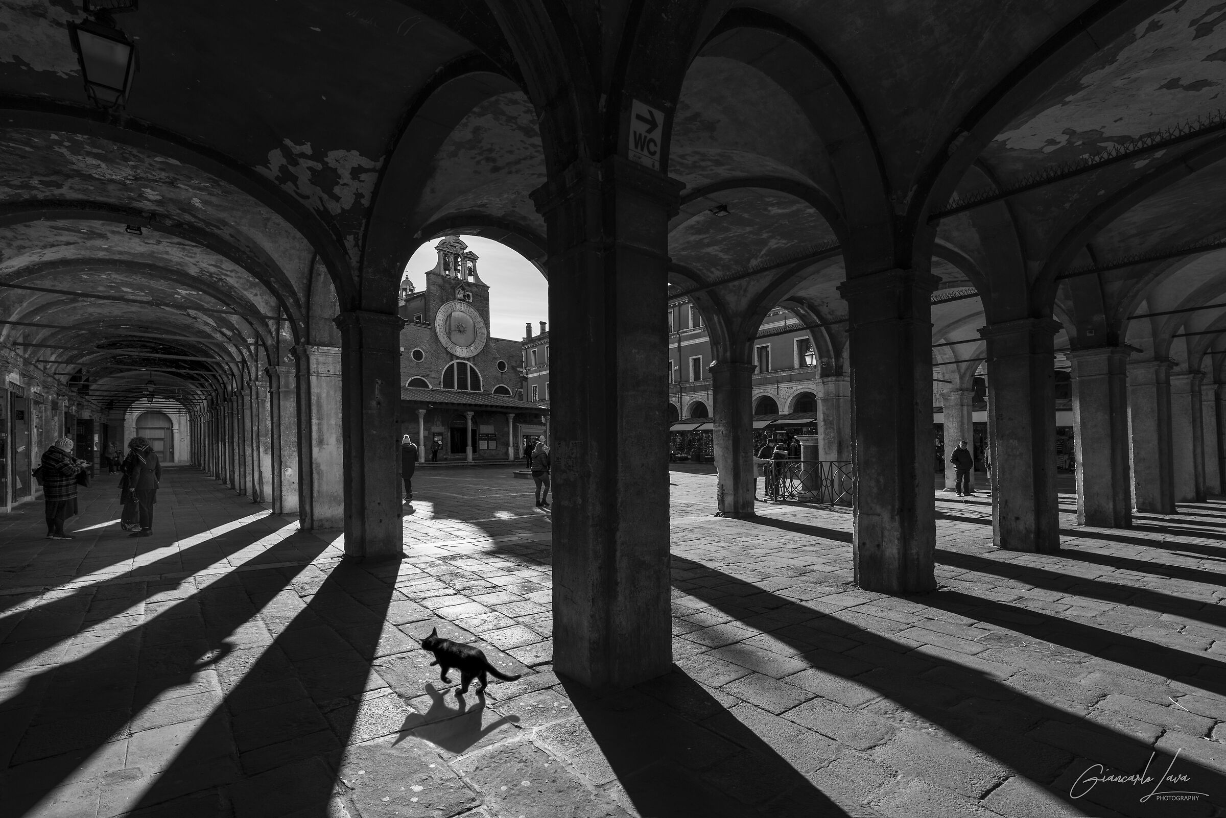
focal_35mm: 16
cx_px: 613
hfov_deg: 96.7
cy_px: 409
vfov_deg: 73.8
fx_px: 545
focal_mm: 16
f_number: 8
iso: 64
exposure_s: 1/160
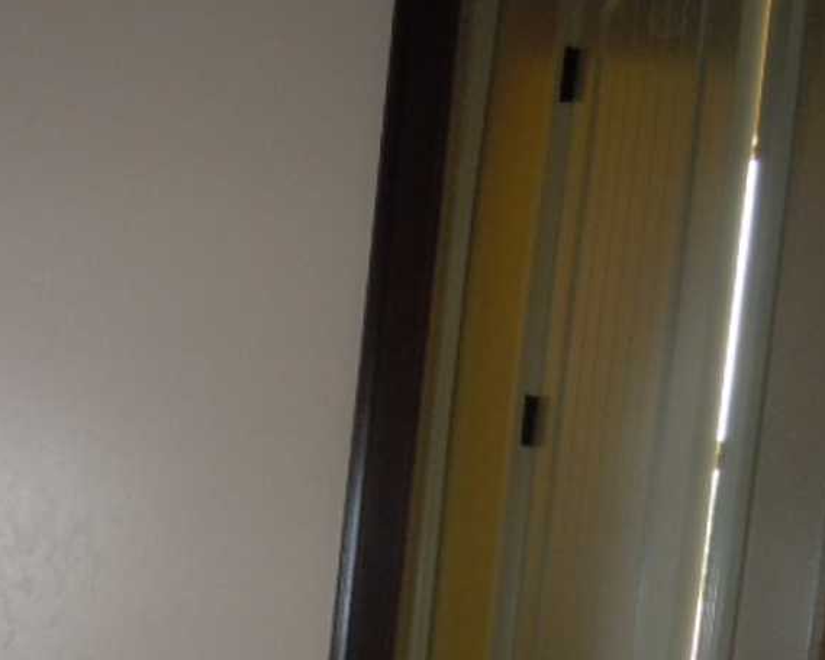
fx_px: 1562
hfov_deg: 27.3
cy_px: 714
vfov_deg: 22.6
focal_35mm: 64
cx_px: -59
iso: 200
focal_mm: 5
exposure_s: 1/25
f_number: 3.7
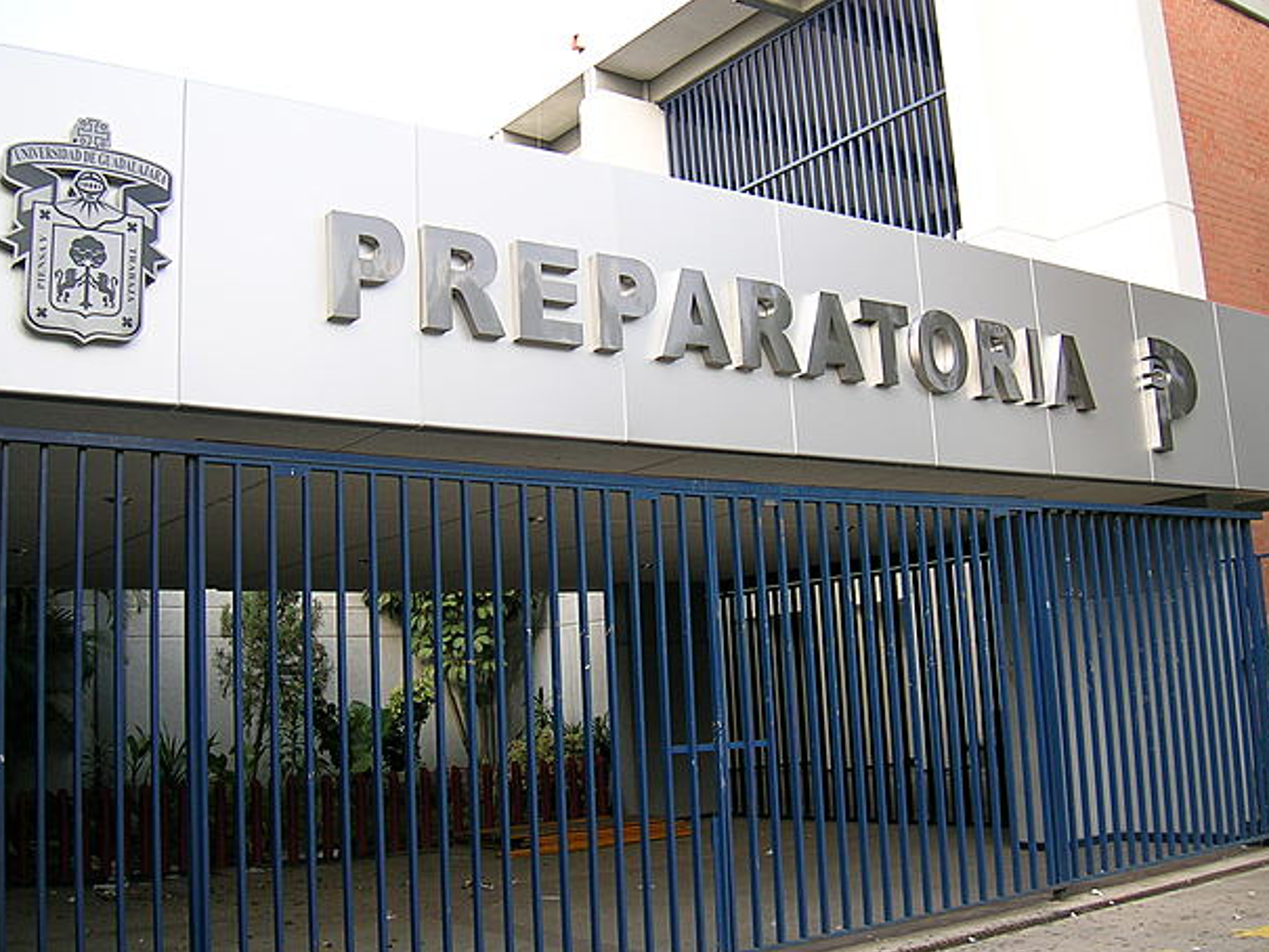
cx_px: 610
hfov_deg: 50.1
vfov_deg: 38.7
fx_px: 1357
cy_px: 486
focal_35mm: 37
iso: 50
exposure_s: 1/118
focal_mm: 5.4
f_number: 2.8
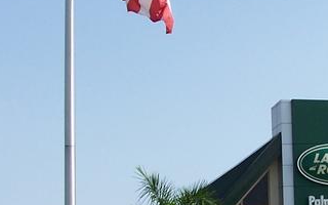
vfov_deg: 10.1
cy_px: 165
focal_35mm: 129
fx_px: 1153
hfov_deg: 16.0
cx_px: 274
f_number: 4
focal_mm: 6.3
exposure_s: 1/750
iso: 80
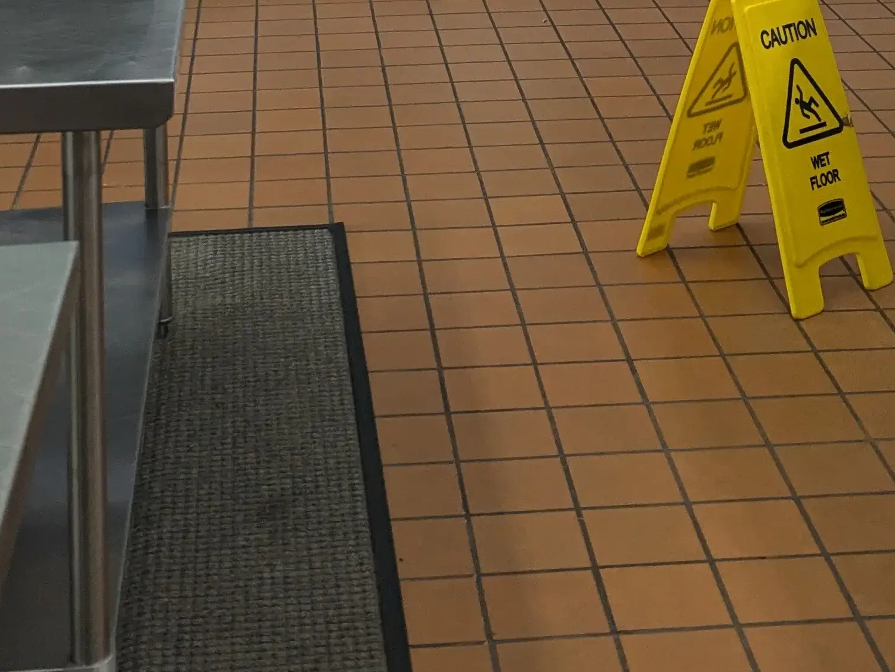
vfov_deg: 17.1
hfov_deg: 25.3
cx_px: 508
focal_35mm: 77
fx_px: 1992
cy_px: -360
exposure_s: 1/120
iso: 596
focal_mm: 5.43
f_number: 1.89
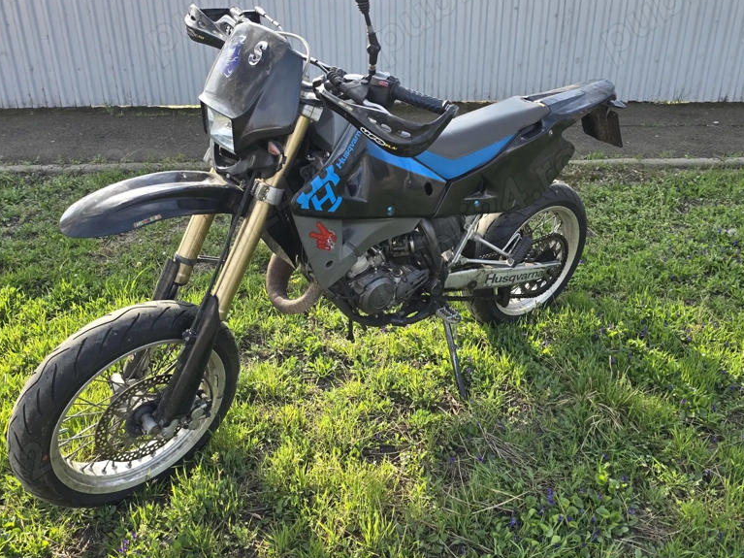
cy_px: 242
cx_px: 363
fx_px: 645
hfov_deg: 60.0
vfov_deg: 46.7
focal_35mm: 30
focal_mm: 6.3
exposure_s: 1/180
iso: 20
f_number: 1.7
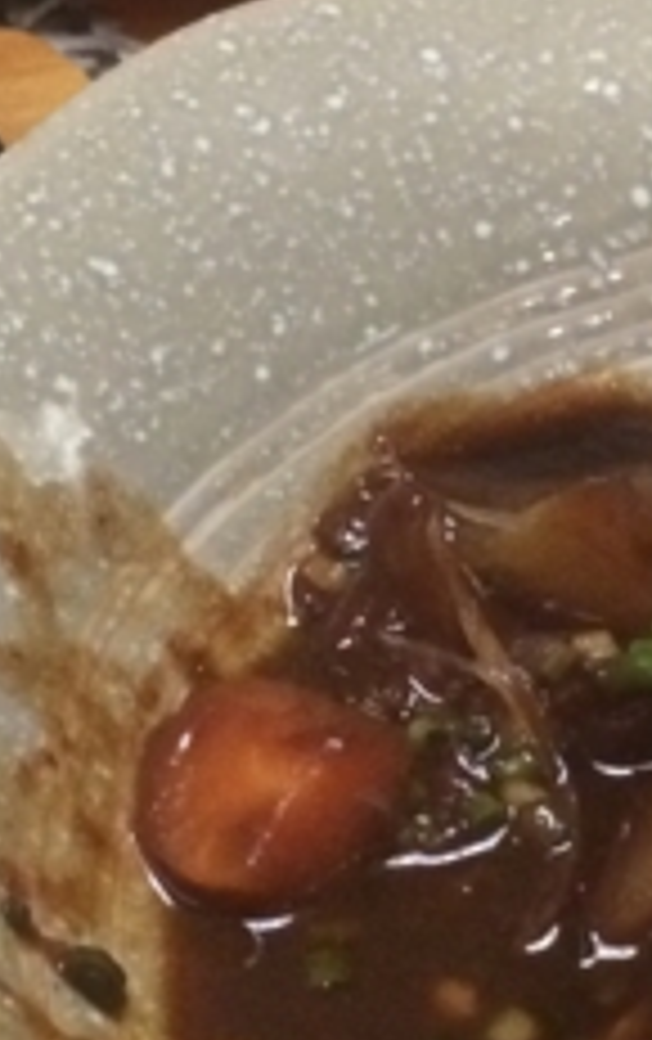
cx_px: 360
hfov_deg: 11.9
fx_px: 3118
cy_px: 383
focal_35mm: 110
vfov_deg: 18.9
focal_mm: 4.12
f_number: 2.2
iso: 500
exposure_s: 1/15
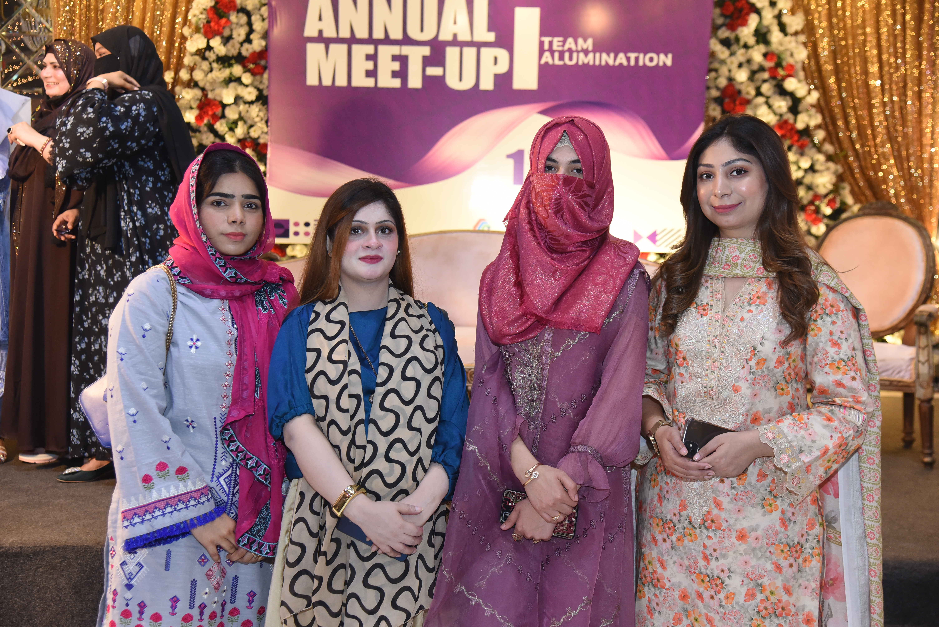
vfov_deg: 27.0
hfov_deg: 39.6
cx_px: 470
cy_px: 314
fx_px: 1305
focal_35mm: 50
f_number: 4.5
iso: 2000
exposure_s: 1/125
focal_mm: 50
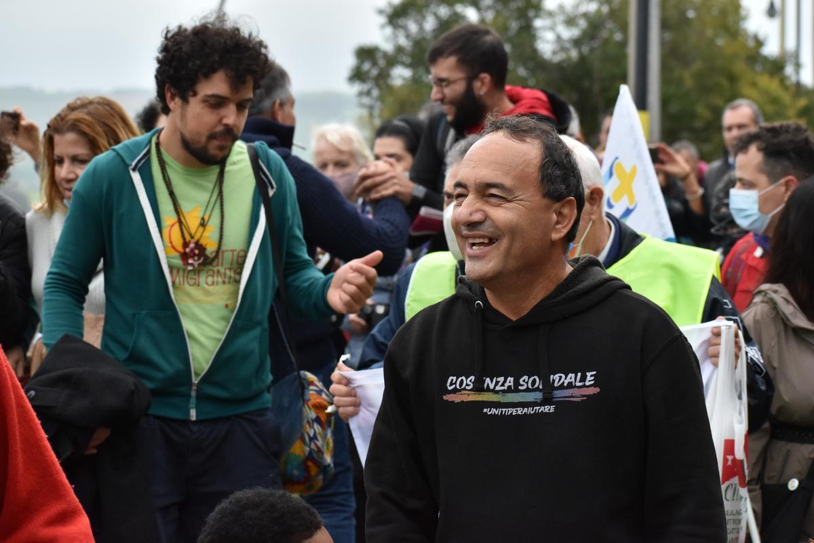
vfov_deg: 11.1
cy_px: 272
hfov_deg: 16.7
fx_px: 2781
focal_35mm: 123
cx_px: 407
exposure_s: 1/800
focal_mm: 82
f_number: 6.3
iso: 1000
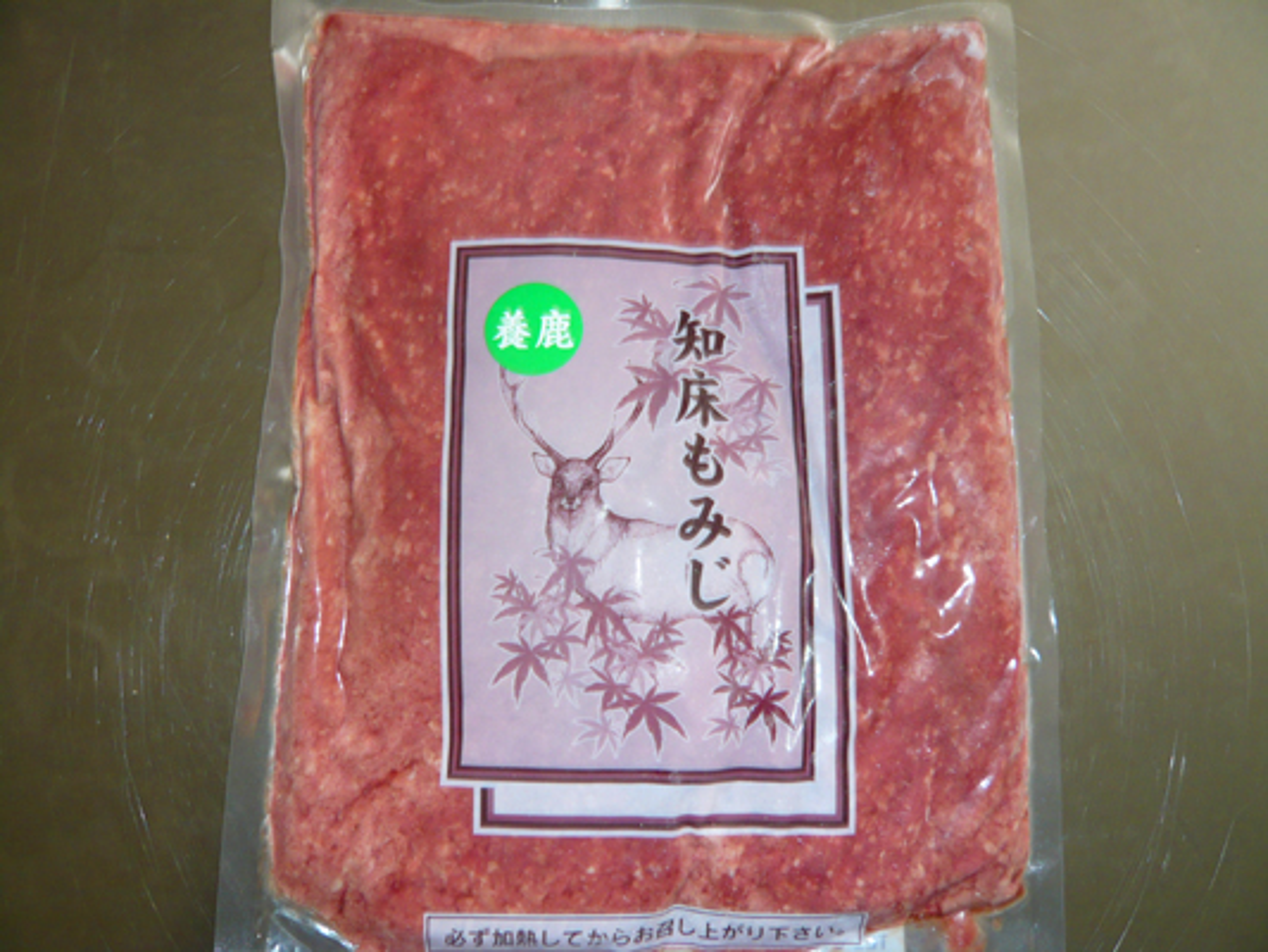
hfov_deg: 63.4
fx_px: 1026
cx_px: 634
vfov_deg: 49.8
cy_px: 476
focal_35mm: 28
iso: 100
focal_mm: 4.6
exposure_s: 1/30
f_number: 2.8
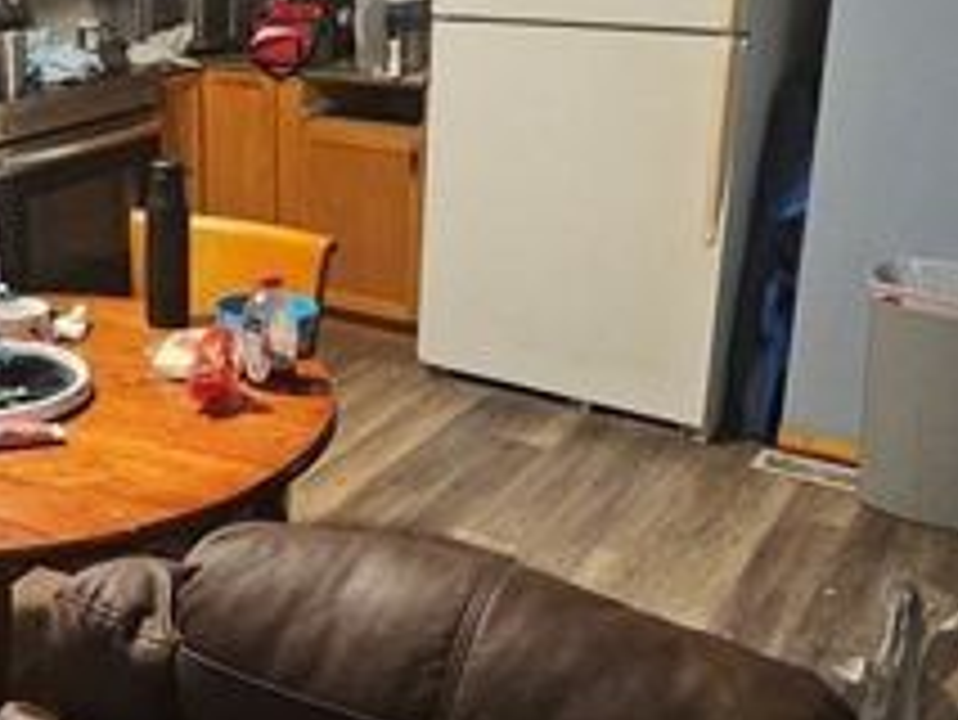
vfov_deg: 33.3
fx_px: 1191
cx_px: 133
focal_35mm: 43
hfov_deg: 41.1
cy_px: 234
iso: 640
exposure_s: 1/24
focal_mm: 2.2
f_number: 2.2
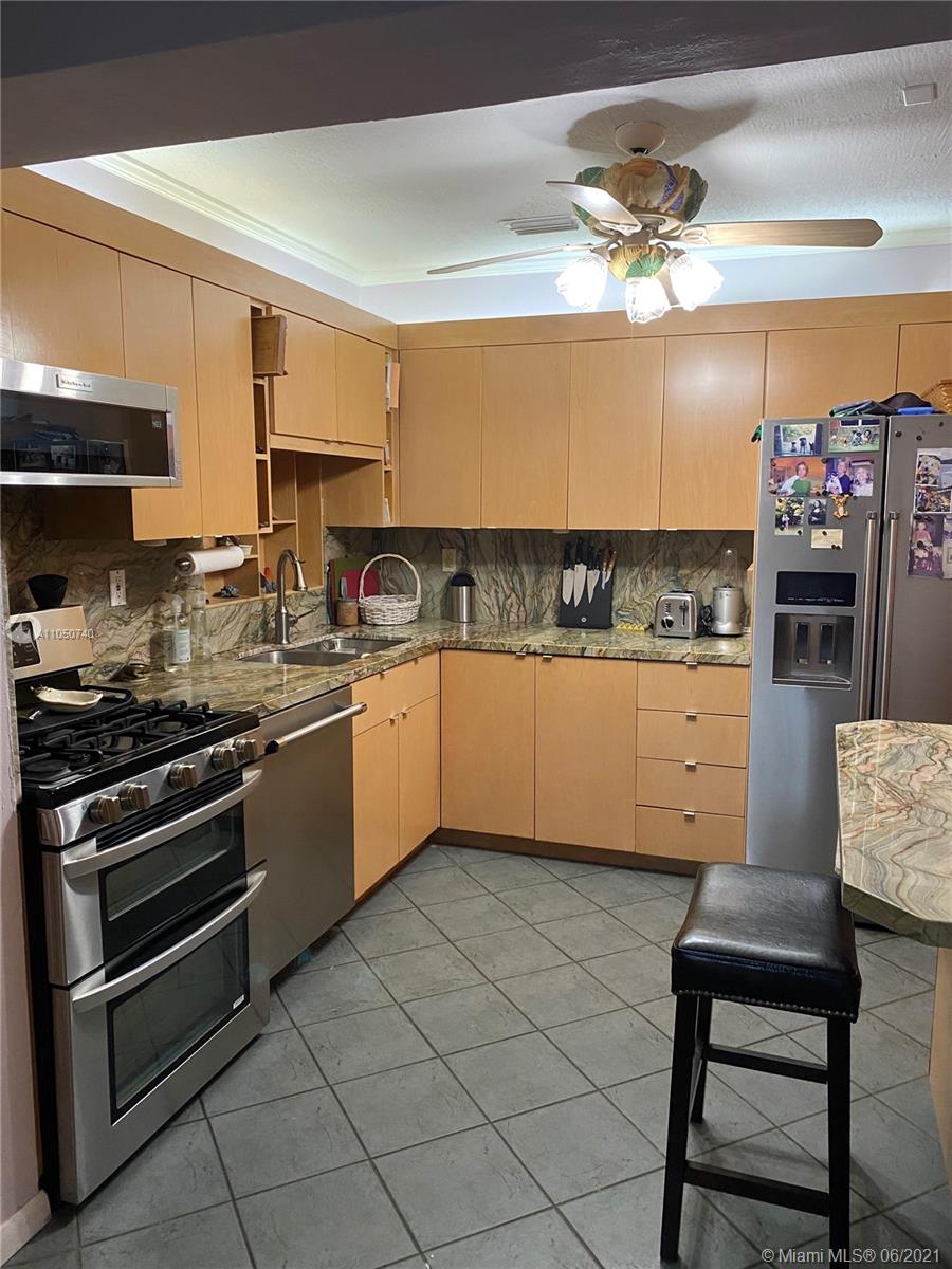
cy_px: 634
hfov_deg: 53.1
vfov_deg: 67.3
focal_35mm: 26
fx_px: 953
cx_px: 476
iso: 160
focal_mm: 4.25
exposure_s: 1/60
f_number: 1.8
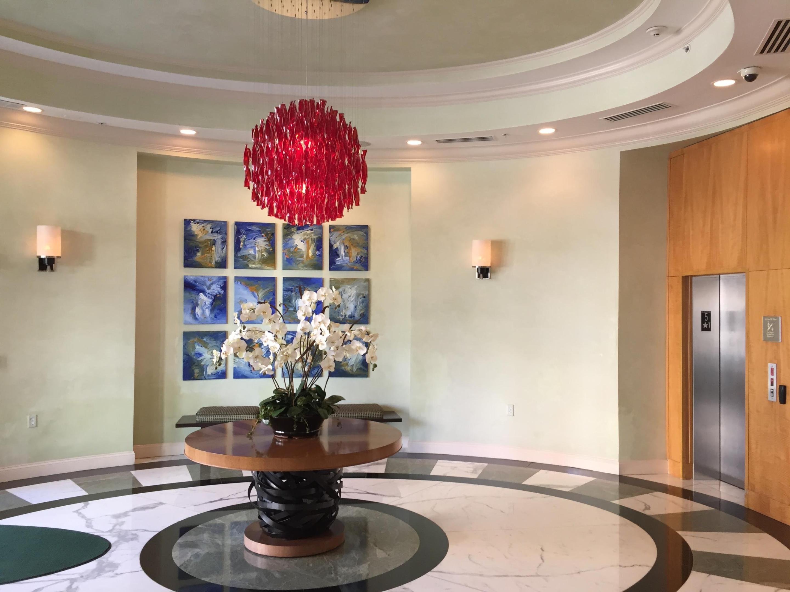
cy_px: 296
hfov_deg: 61.7
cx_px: 395
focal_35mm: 29
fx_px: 662
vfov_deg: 48.2
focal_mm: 4.15
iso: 64
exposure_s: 1/30
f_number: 2.2
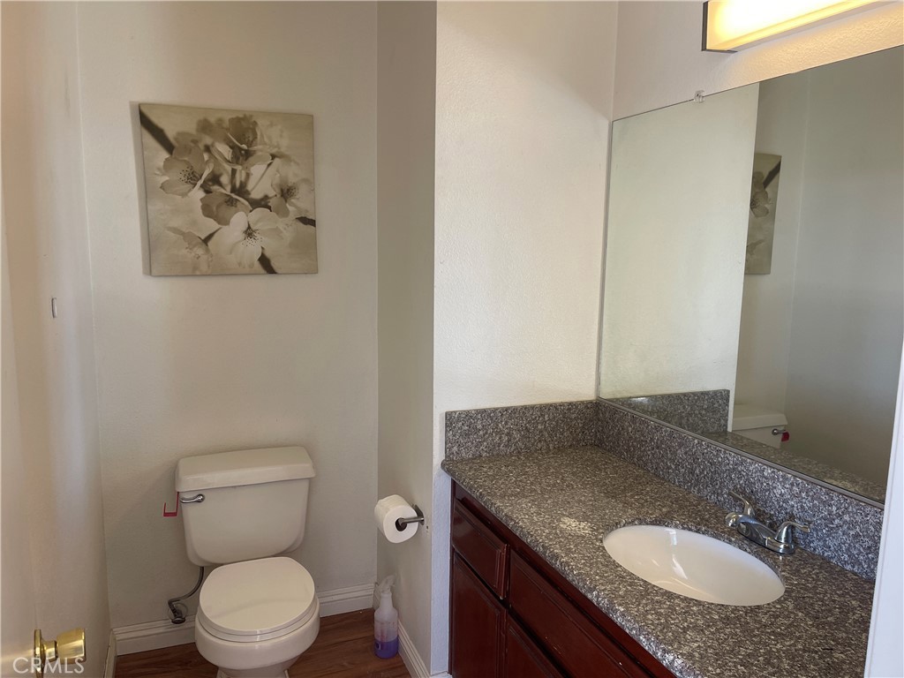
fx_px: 653
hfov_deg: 69.4
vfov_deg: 54.9
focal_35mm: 25
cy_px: 339
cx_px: 452
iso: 64
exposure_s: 1/60
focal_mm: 5.1
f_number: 1.6
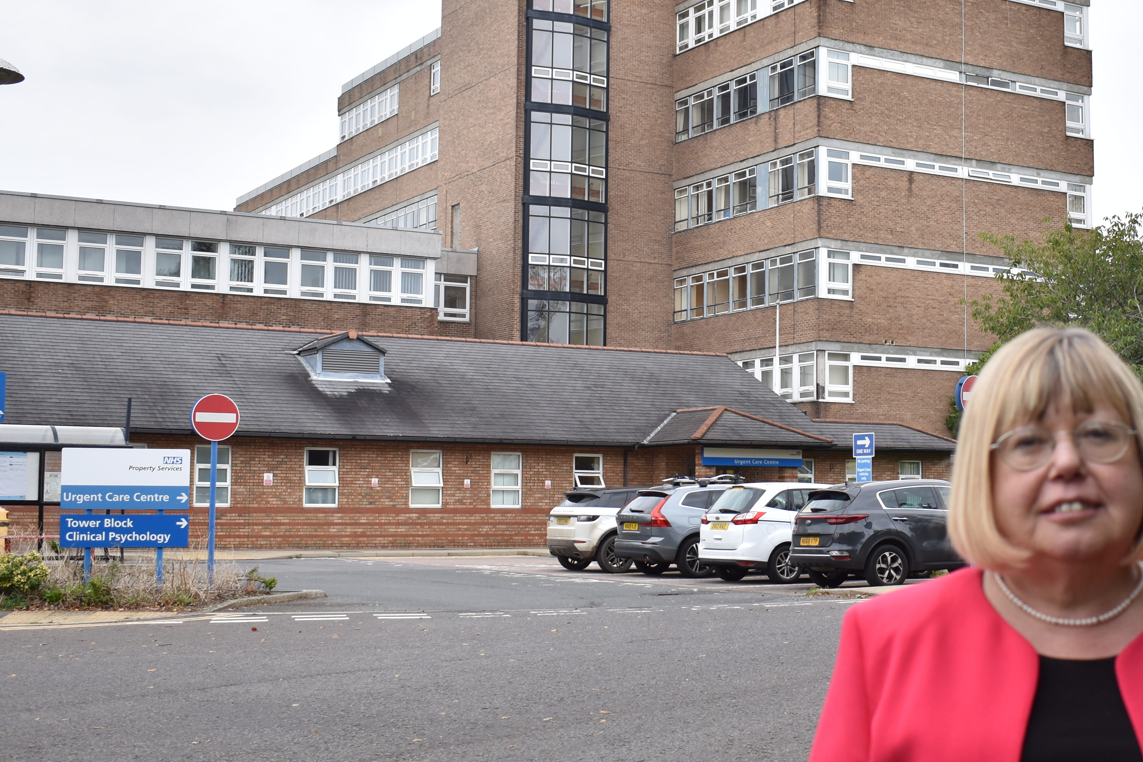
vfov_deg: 26.0
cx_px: 812
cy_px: 345
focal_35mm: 52
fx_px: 1651
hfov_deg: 37.5
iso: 100
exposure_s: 1/125
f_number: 5
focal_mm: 20
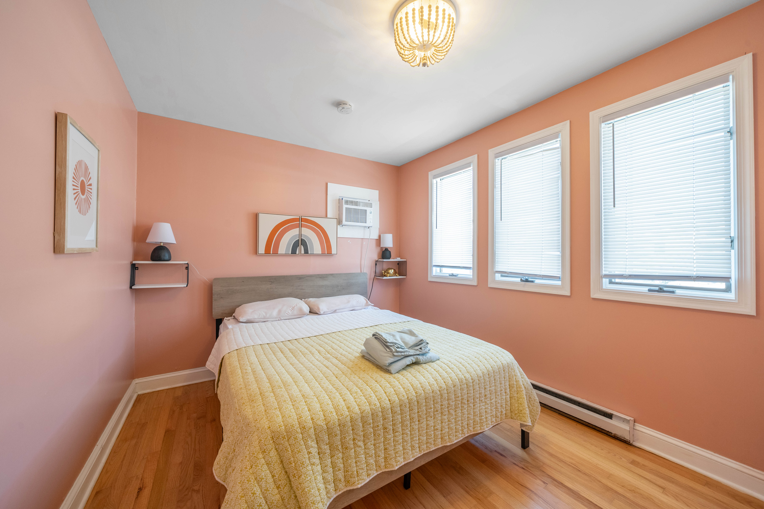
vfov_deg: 85.4
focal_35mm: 13
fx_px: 276
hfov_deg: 108.3
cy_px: 254
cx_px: 382
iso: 640
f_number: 8
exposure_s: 1/50
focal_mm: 13
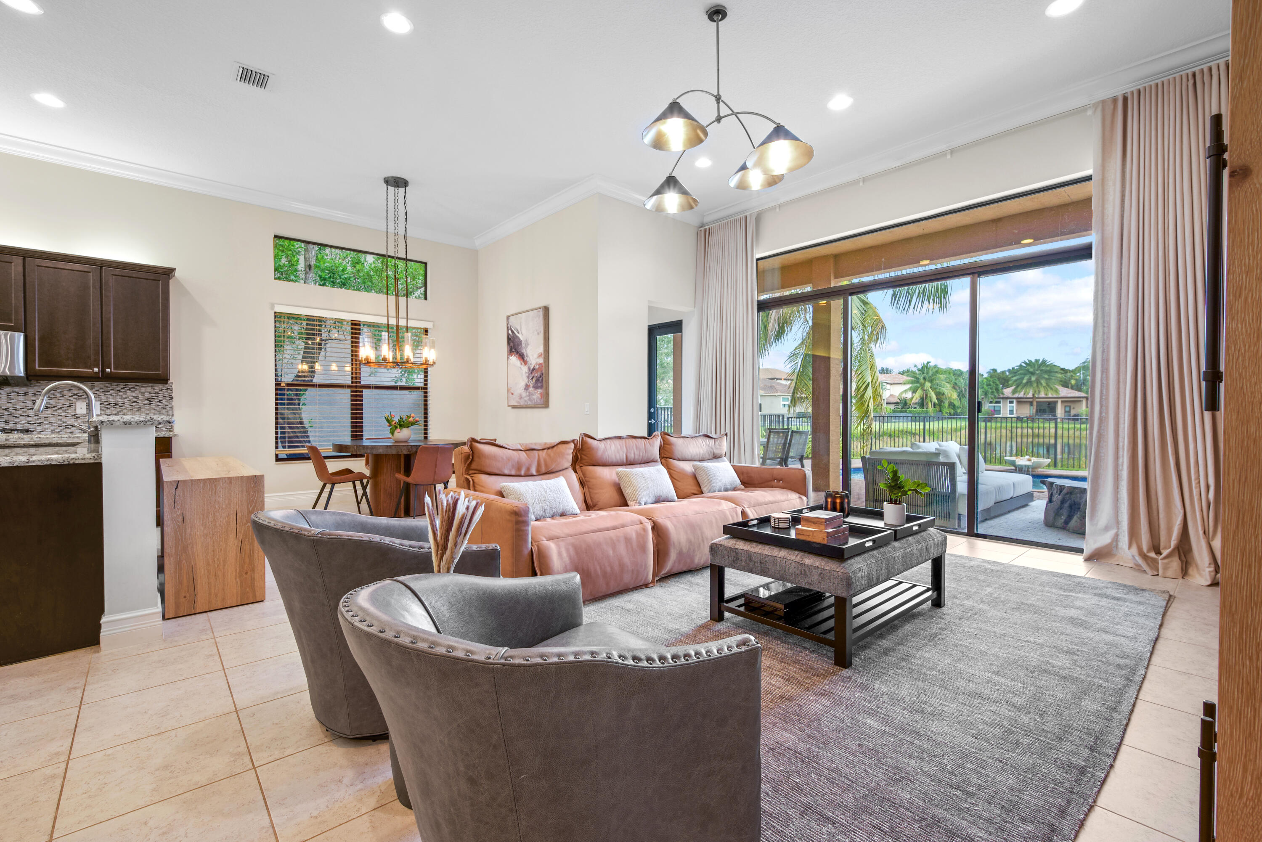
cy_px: 421
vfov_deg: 73.8
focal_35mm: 16
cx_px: 631
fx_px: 561
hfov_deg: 96.7
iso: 125
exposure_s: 1/1.67
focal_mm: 16
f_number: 9
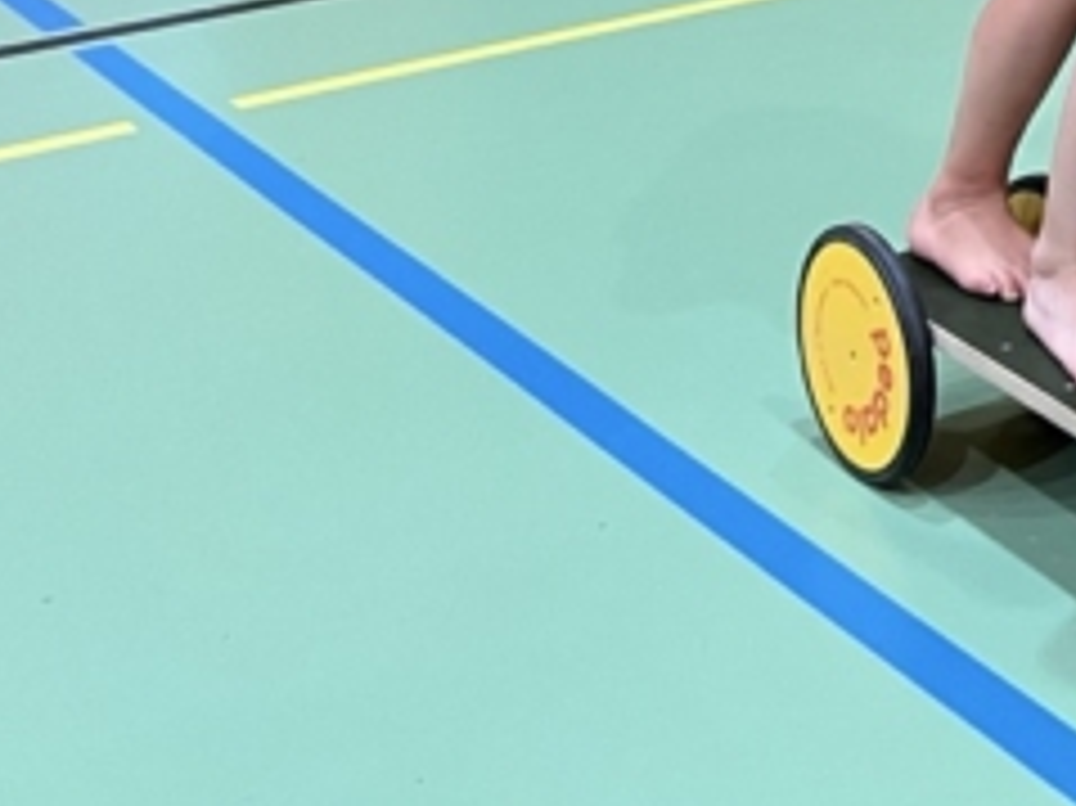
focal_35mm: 87
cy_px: -491
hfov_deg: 19.7
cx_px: 1594
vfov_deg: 15.3
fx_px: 2703
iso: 125
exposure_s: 1/50
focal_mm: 5.7
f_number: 1.5
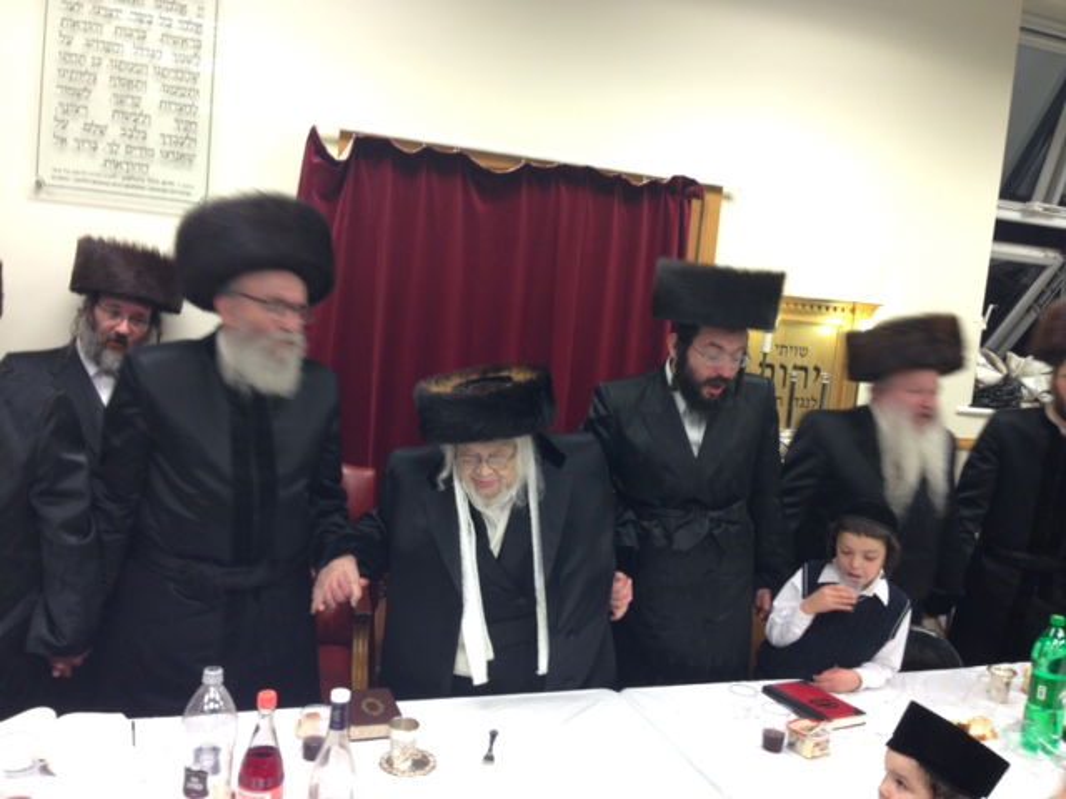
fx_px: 1016
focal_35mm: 33
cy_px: 400
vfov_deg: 42.9
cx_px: 533
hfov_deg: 55.4
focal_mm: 4.12
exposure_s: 1/20
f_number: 2.4
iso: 64
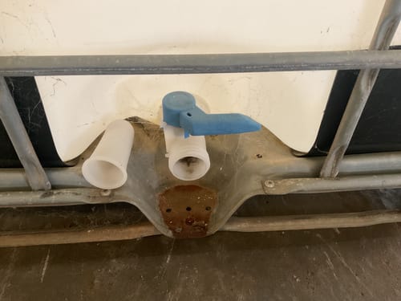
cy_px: 150
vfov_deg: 48.2
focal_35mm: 29
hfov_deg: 61.7
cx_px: 200
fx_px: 336
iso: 250
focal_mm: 3
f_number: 1.8
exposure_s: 1/30
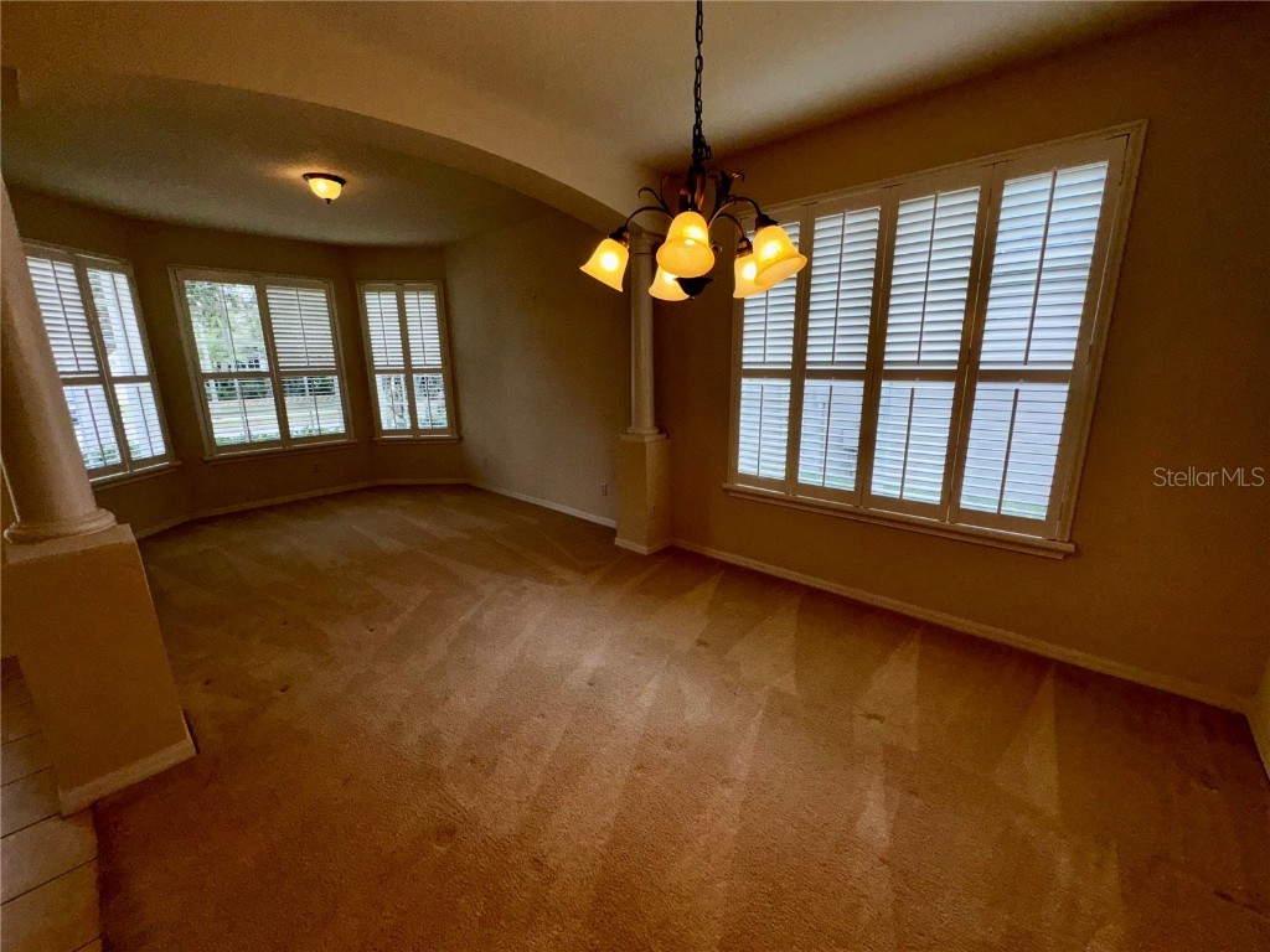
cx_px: 635
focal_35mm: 14
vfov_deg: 85.7
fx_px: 514
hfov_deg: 102.1
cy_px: 476
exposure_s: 1/167
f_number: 2.2
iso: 32
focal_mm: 2.22
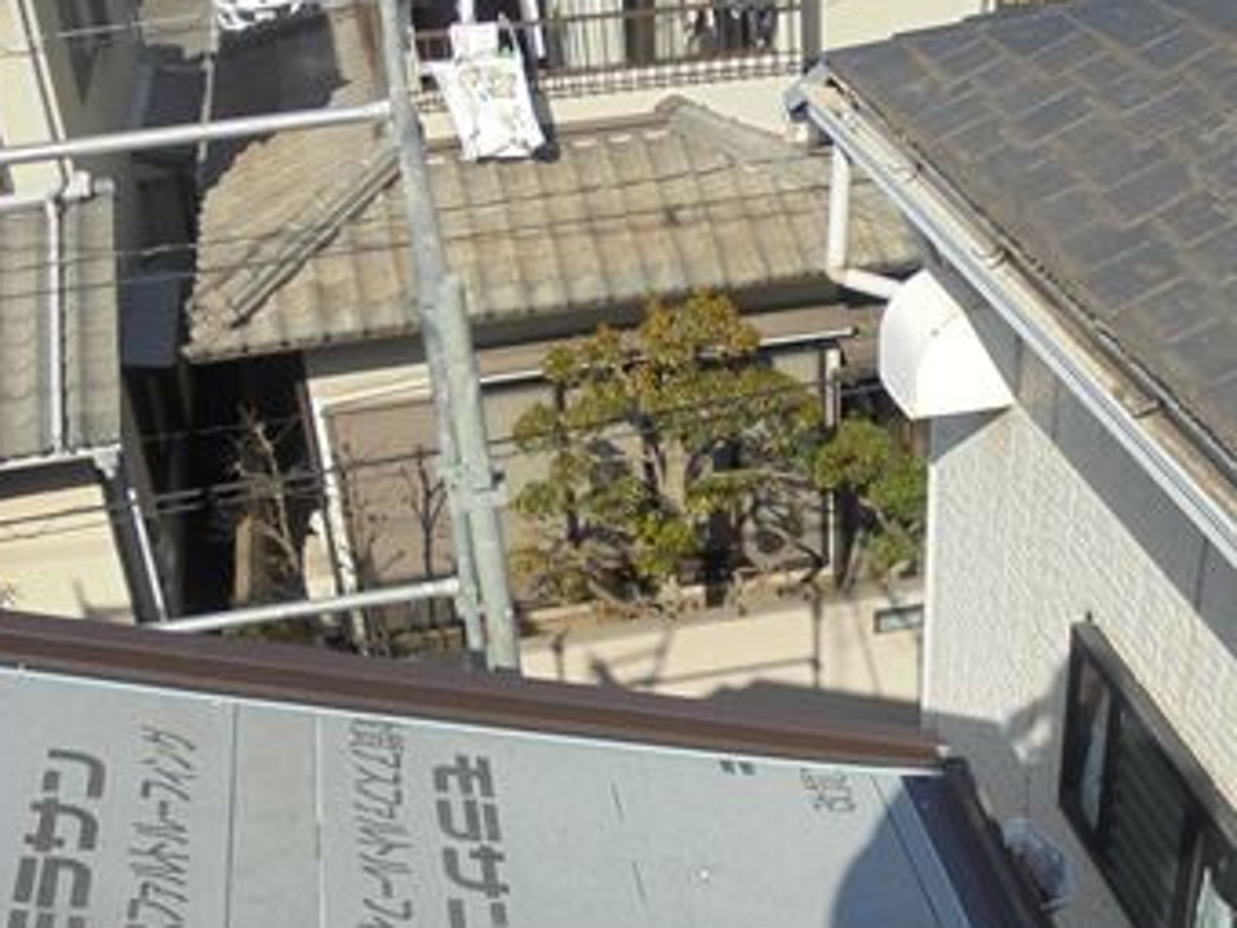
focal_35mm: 49
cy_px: 746
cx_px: 713
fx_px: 1751
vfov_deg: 29.0
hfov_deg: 38.8
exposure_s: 1/125
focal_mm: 4.6
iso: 100
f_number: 11.5
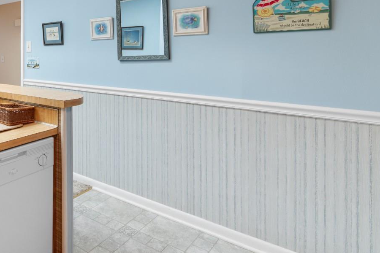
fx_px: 285
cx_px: 57
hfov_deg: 59.9
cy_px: 45
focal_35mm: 27
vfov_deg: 45.1
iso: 100
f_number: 4.5
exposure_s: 1/2
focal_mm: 10
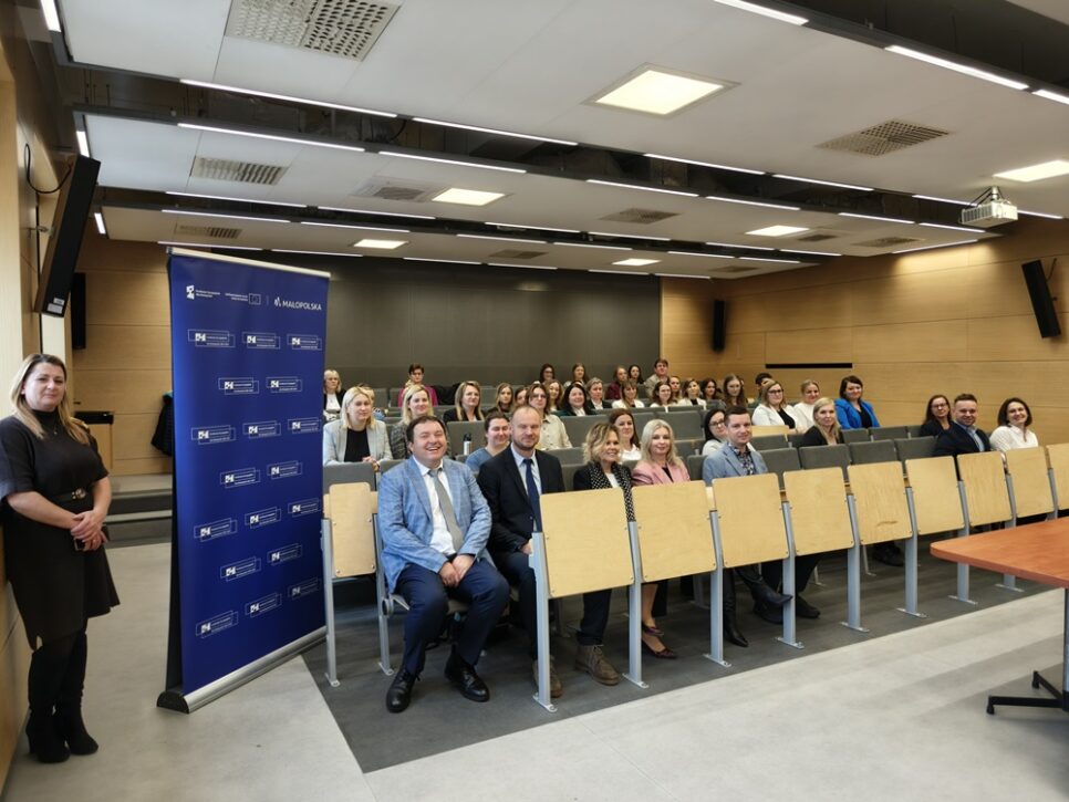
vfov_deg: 58.9
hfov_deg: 73.9
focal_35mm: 23
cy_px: 401
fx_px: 710
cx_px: 534
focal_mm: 6.06
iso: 400
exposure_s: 1/100
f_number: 1.6
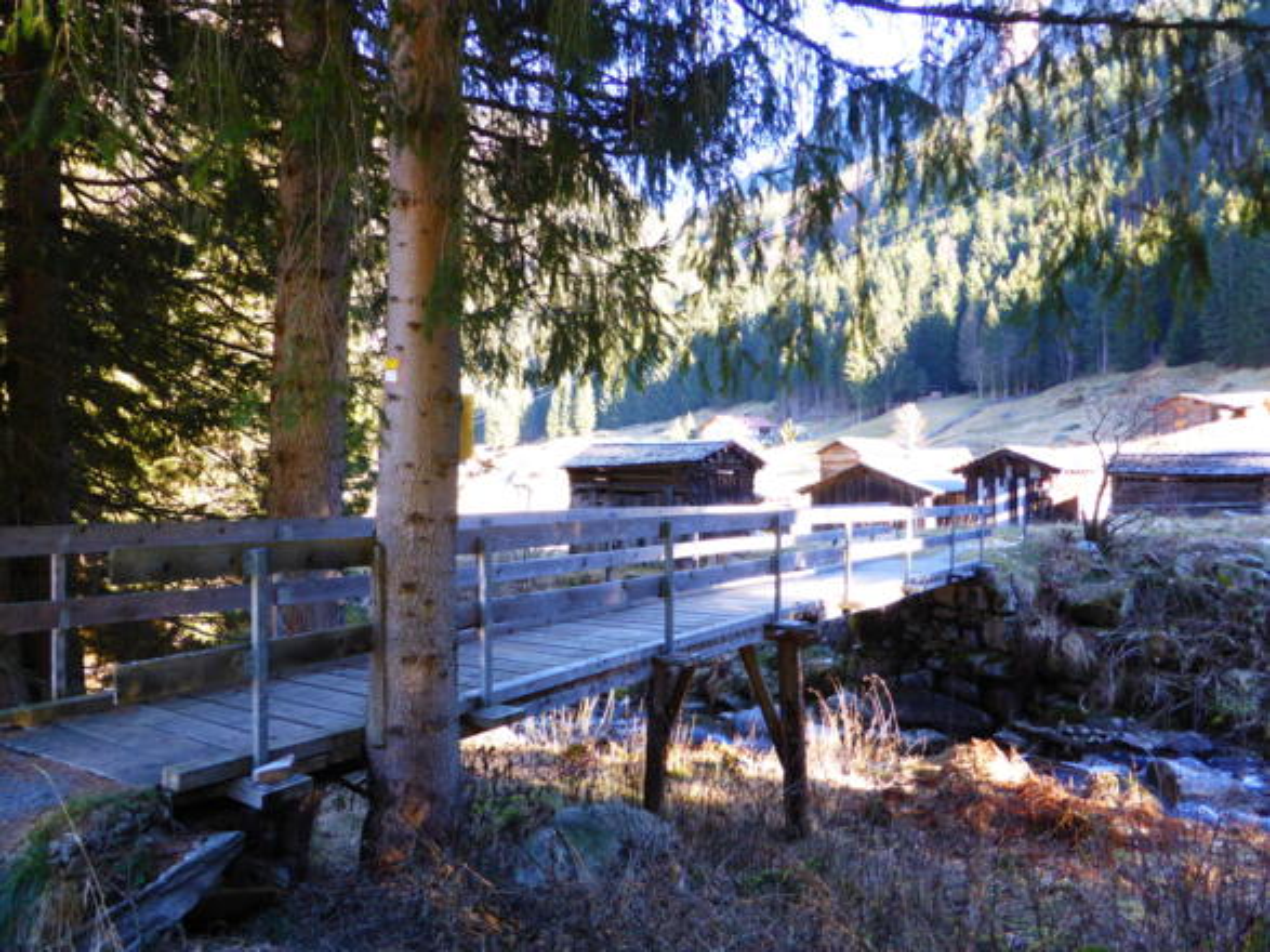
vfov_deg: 56.8
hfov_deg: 71.6
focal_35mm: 24
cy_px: 476
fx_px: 880
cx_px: 635
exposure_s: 1/60
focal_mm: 4.3
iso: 200
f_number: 3.3
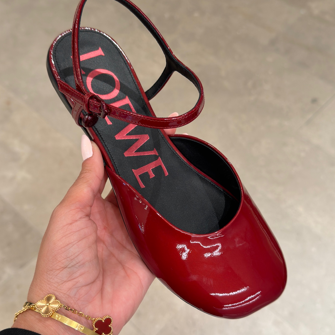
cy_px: 174
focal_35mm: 44
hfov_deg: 38.3
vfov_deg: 38.3
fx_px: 482
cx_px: 165
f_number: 1.78
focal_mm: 6.76
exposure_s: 1/50
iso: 64
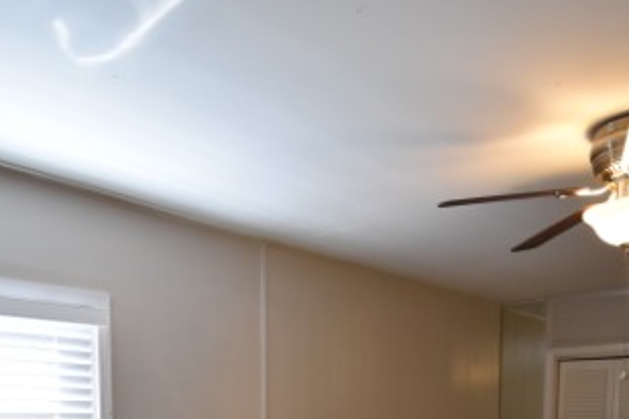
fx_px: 611
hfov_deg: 54.4
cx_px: 324
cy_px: 464
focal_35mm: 35
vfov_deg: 33.0
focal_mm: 10
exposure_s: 1/125
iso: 800
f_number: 3.5
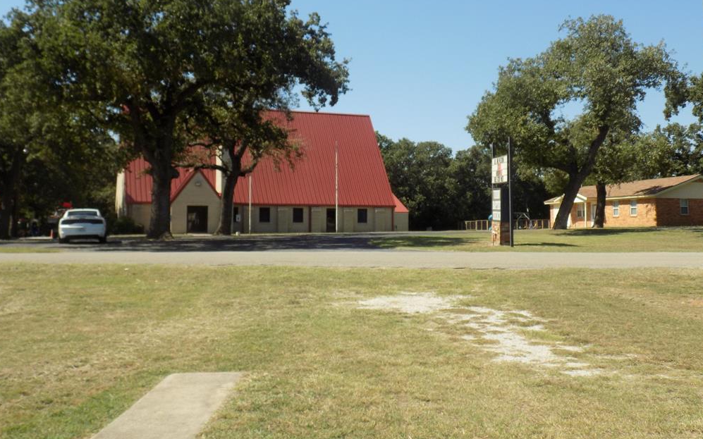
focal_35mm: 37
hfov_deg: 52.8
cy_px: 185
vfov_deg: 34.4
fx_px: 709
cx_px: 352
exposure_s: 1/640
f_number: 3.4
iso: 80
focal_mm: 6.1
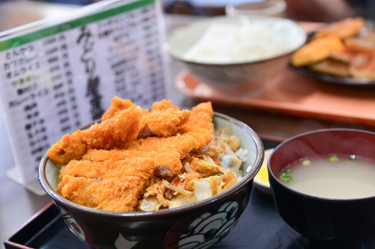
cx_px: 188
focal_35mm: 62
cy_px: 124
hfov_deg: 32.4
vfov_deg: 21.9
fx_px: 645
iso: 360
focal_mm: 62
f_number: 4
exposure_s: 1/60
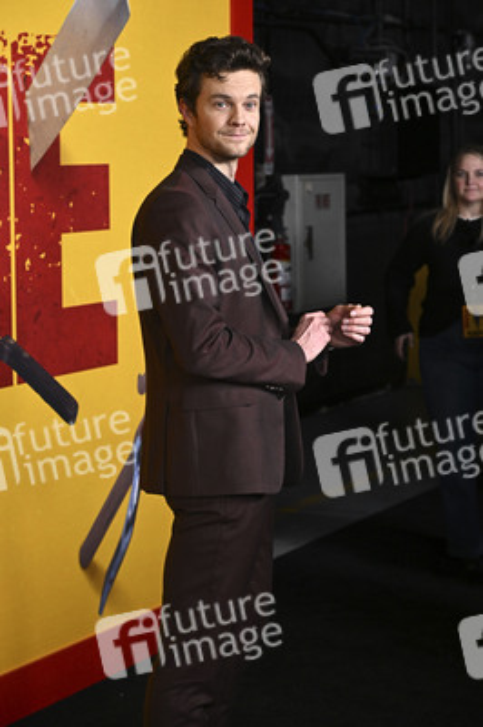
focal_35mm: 83
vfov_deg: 24.5
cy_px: 364
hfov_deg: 16.4
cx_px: 242
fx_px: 1673
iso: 2000
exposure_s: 1/250
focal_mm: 83
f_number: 6.3
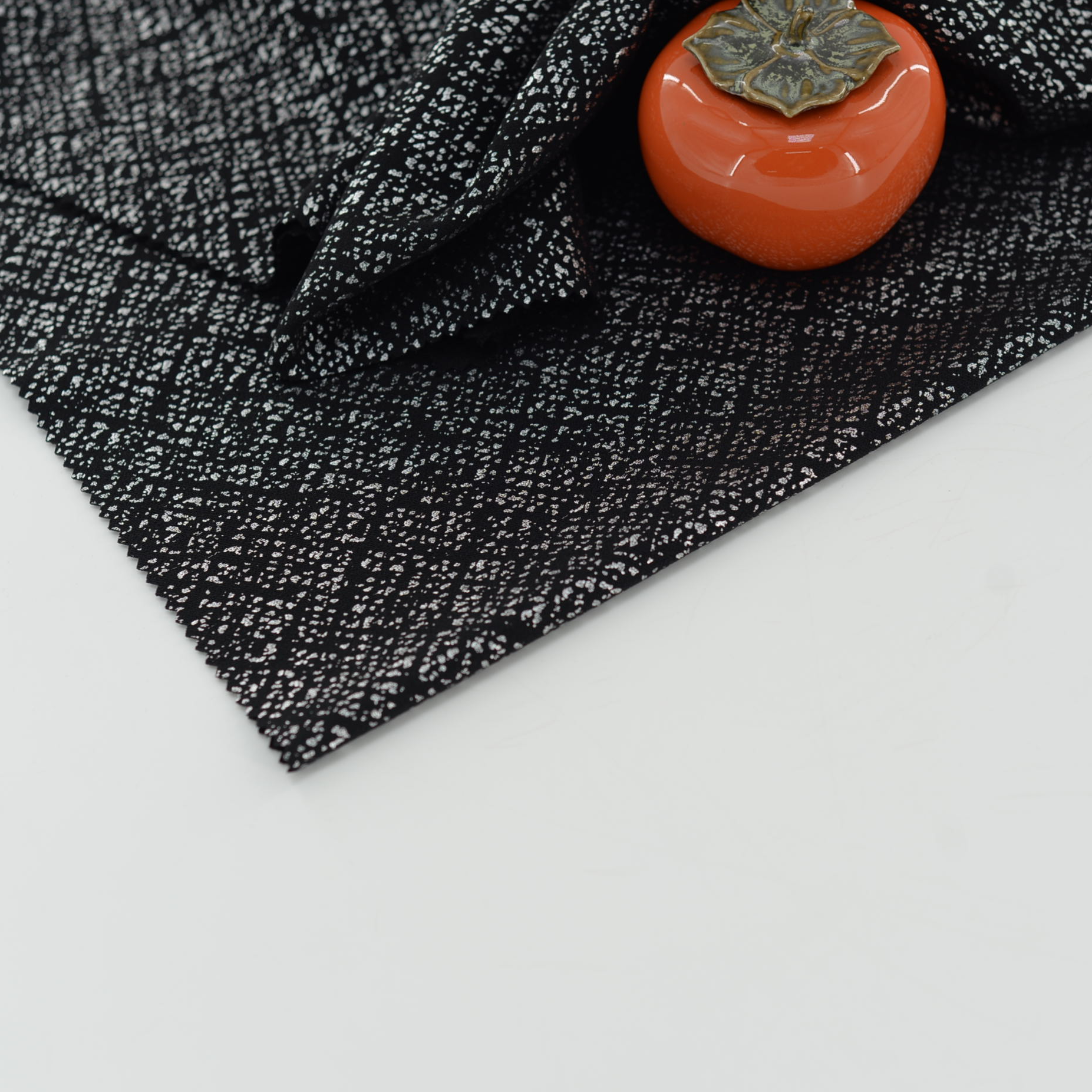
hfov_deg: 25.0
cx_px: 621
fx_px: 2463
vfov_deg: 25.0
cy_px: 534
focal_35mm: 69
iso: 100
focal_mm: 50
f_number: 4
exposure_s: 1/125
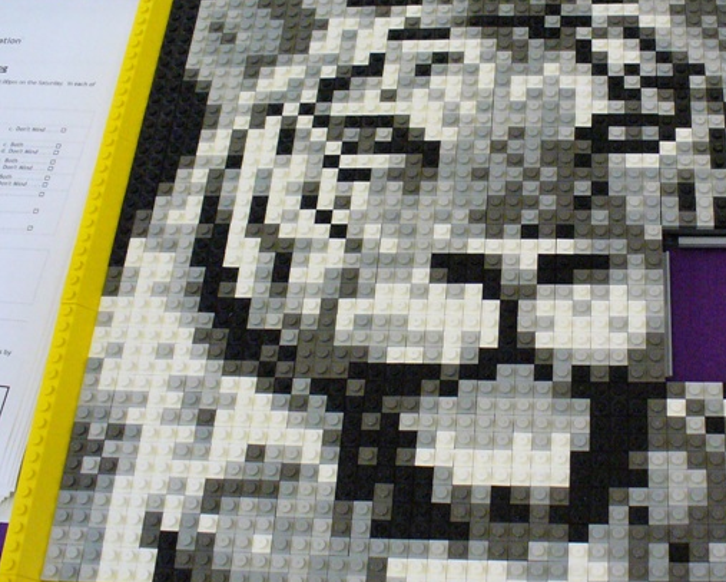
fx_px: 1225
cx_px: 538
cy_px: 275
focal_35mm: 57
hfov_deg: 32.4
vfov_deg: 26.7
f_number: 2.8
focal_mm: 6.1
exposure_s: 1/80
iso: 400
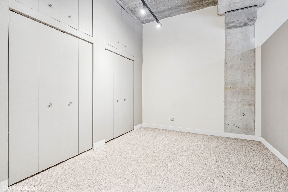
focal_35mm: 16
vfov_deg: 73.7
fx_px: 128
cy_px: 96
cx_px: 144
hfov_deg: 96.7
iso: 320
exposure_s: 1/4
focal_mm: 16
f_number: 8
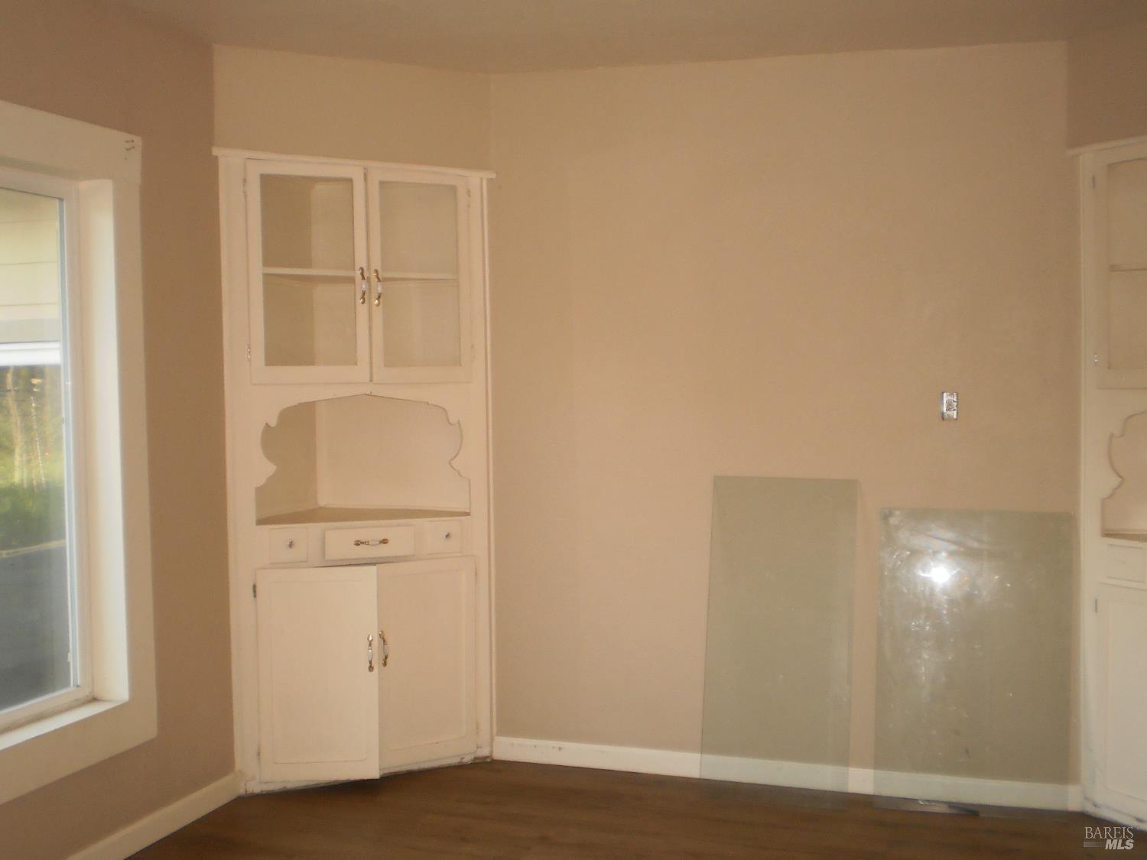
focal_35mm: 42
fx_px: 1392
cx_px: 574
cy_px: 430
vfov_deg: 34.3
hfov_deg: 44.8
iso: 250
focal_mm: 7.4
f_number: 3.5
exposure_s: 1/30
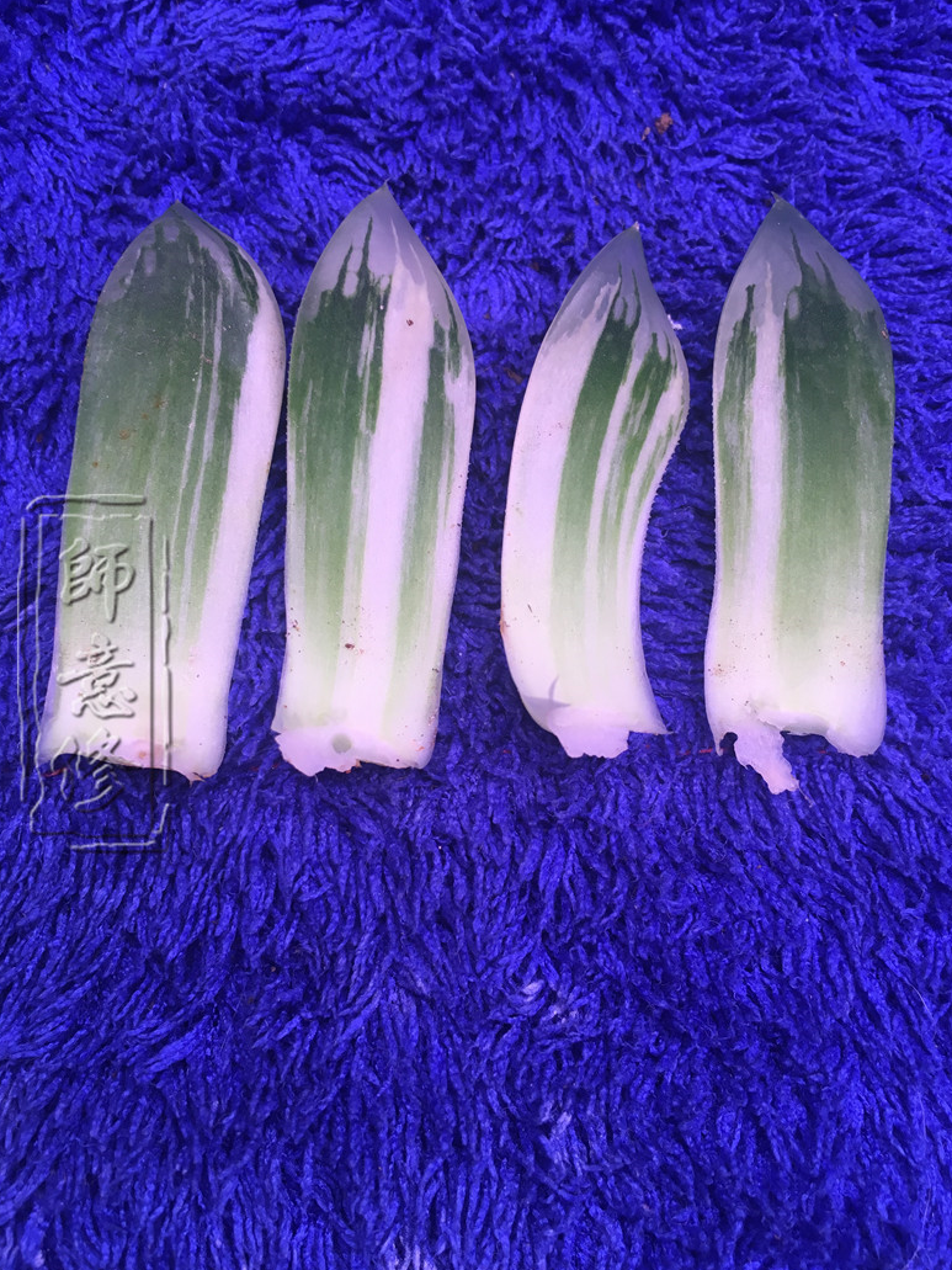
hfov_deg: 46.8
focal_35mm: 30
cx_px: 484
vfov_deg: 60.0
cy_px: 623
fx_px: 1100
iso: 25
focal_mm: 4.15
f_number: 2.2
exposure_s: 1/33
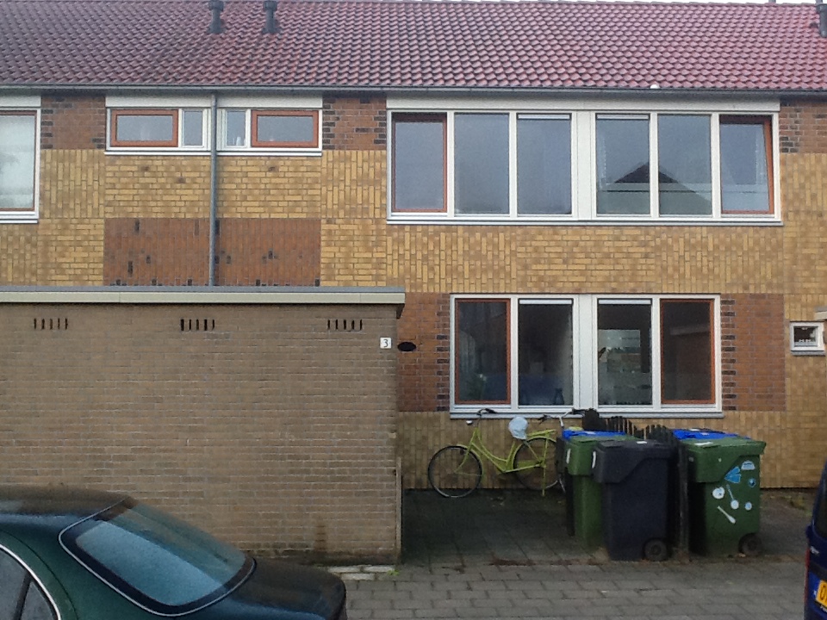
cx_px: 414
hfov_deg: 42.9
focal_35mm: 44
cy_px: 310
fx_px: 1051
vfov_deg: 32.9
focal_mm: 2.03
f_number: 2.4
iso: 50
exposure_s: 1/120
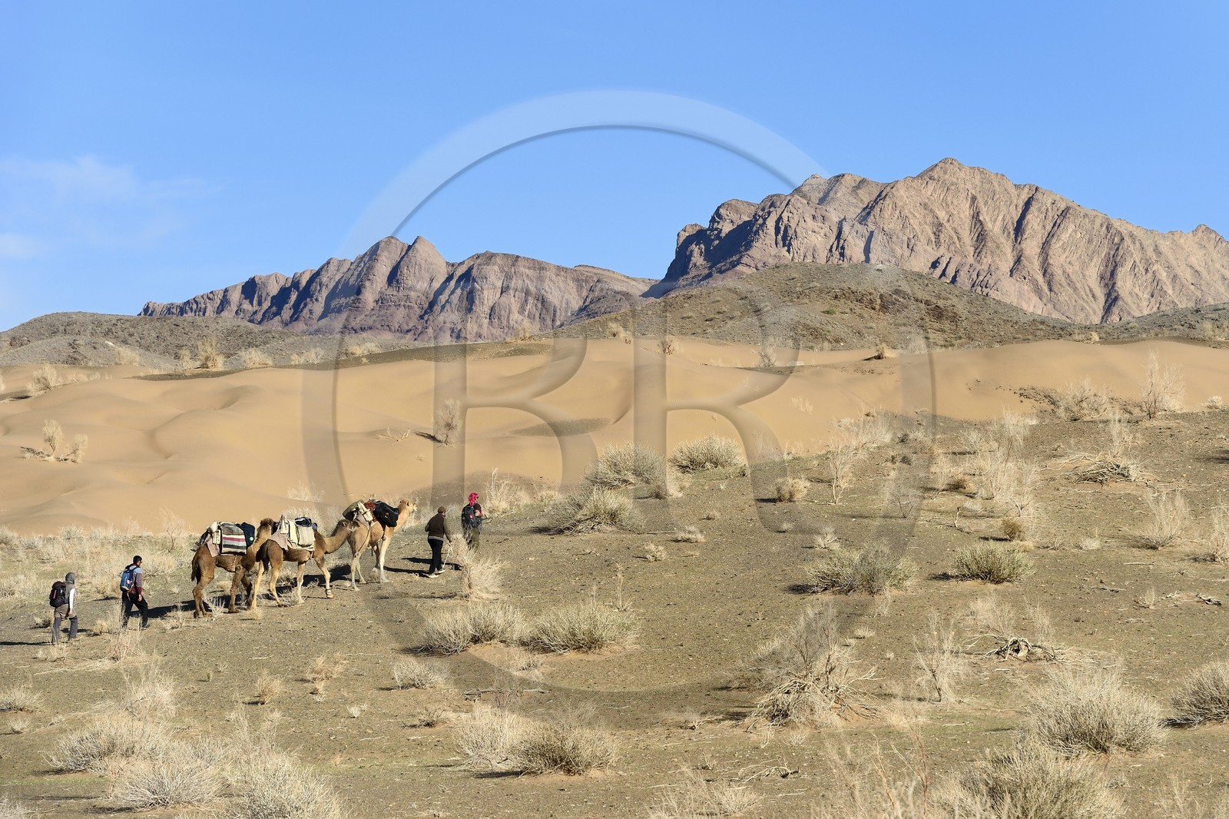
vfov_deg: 7.6
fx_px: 6143
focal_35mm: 180
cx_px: 614
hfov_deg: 11.4
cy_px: 410
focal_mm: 180
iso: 200
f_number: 11
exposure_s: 1/400
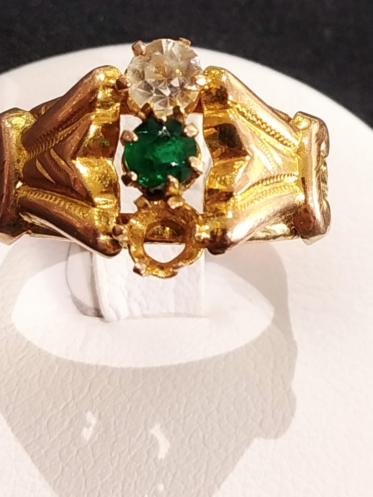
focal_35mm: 41
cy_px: 173
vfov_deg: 45.2
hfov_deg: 35.1
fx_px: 589
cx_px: 158
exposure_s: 1/33
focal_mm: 3.82
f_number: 2.2
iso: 125
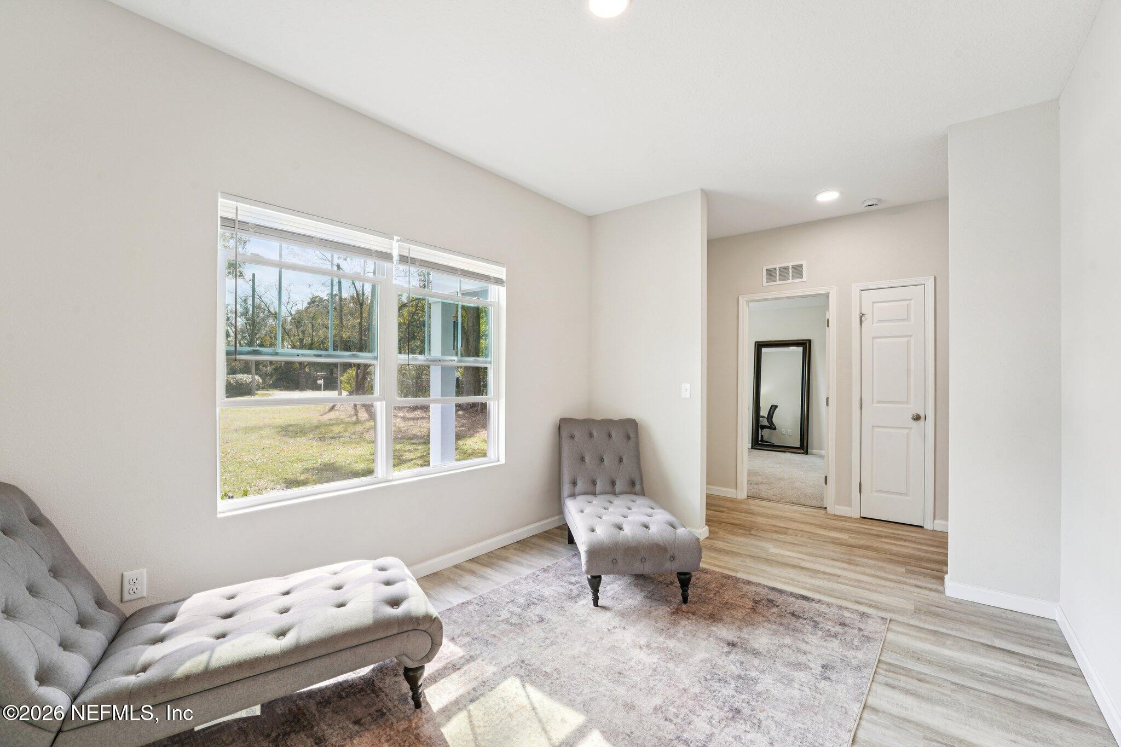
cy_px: 374
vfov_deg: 81.2
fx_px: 436
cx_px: 560
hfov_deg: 104.3
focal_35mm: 14
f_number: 10
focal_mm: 14
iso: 100
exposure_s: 1/8
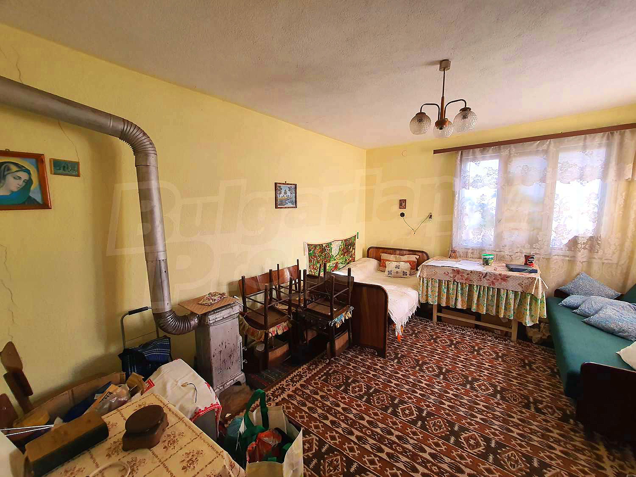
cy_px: 238
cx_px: 318
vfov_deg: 89.9
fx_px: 239
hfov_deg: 106.2
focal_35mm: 13
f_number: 2.2
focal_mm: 1.8
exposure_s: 1/50
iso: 125
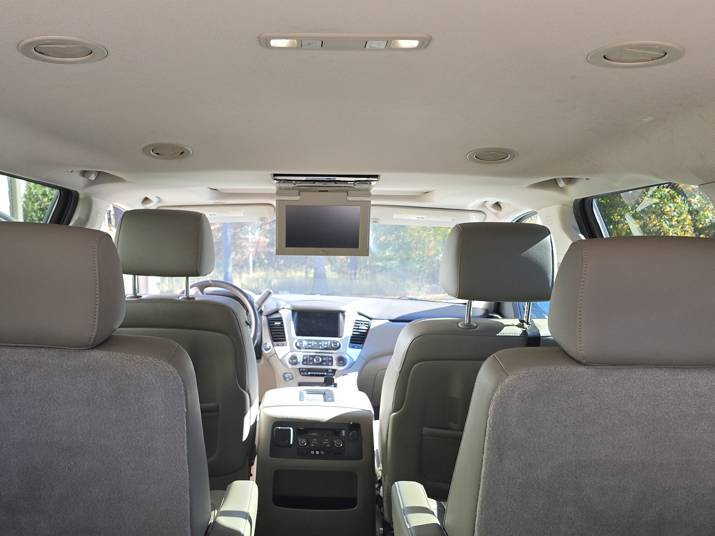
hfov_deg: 56.3
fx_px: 661
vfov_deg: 44.1
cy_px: 305
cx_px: 281
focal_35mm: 32
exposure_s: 1/180
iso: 100
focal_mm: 6.3
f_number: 1.7
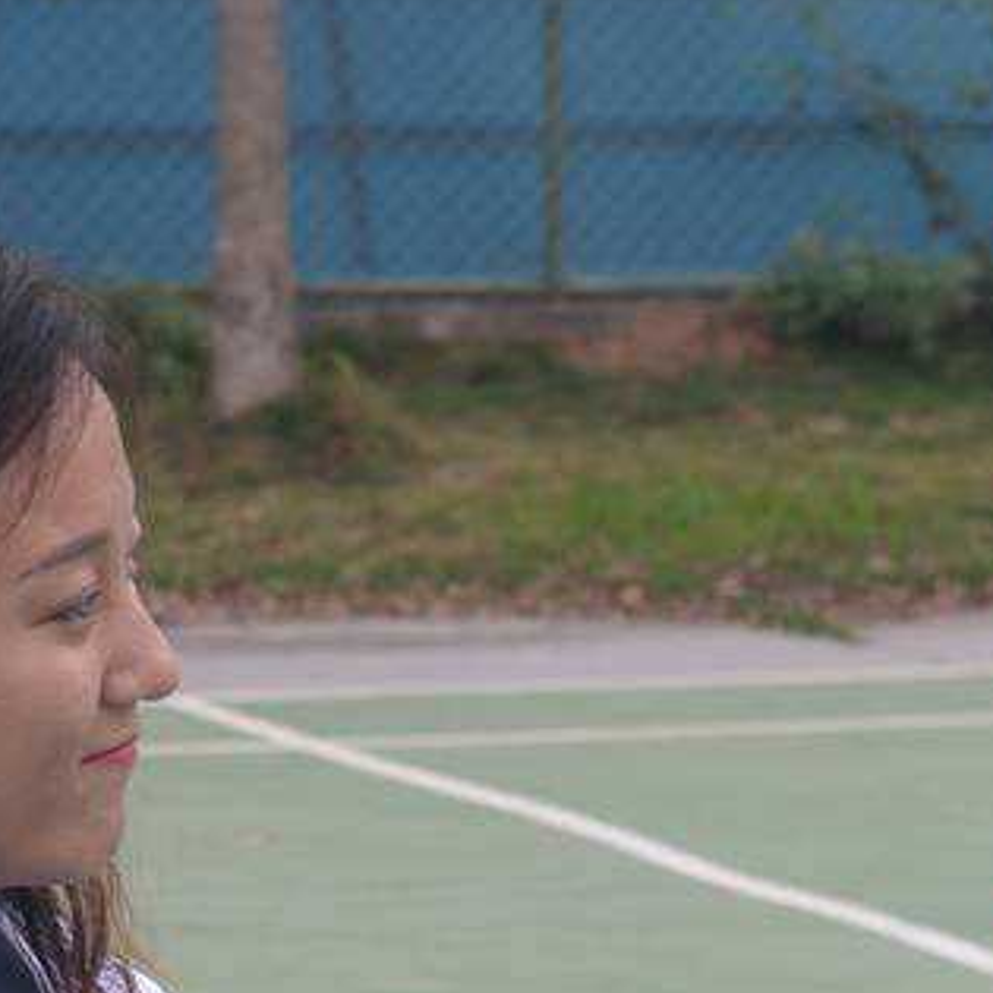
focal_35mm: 184
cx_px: 315
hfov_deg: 9.5
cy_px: 1020
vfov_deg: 9.4
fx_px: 5972
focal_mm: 35
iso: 250
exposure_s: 1/200
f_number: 5
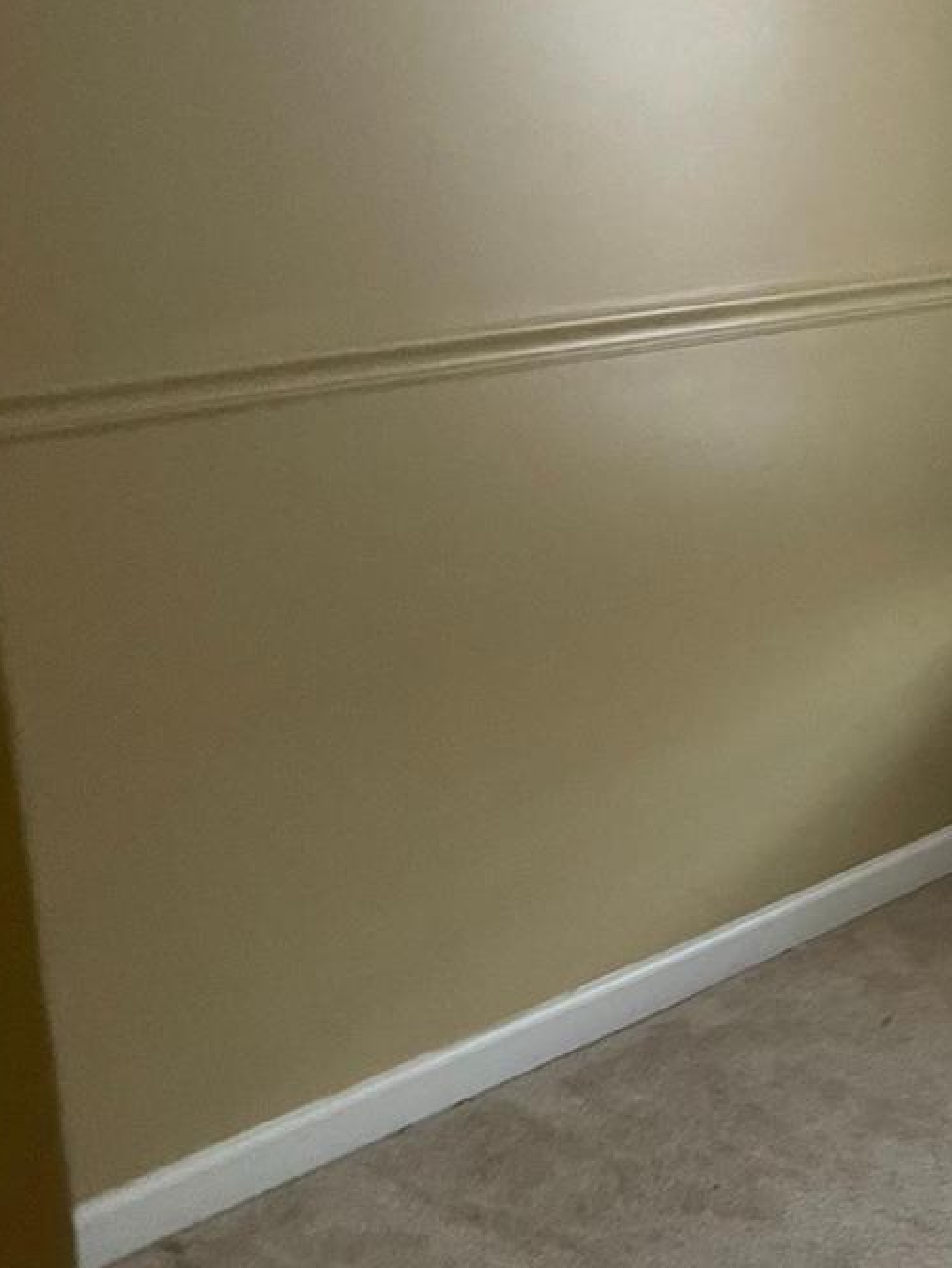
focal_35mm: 58
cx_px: 1082
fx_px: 2125
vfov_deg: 33.2
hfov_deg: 23.5
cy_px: 655
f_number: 1.6
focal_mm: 5.1
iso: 400
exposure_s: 1/40
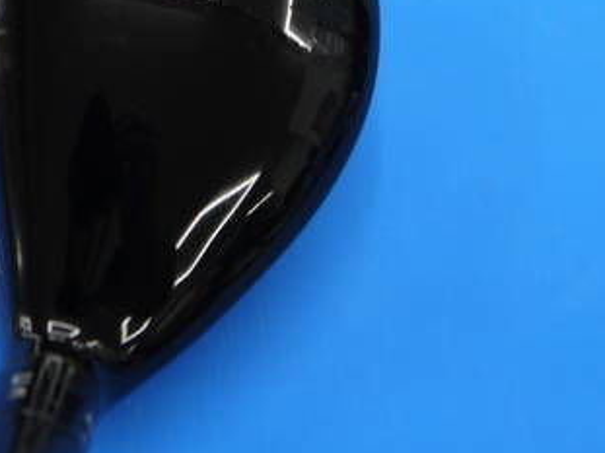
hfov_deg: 18.9
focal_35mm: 103
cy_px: 84
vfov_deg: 14.3
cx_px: 99
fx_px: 1799
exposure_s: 1/60
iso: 200
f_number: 4.6
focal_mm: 25
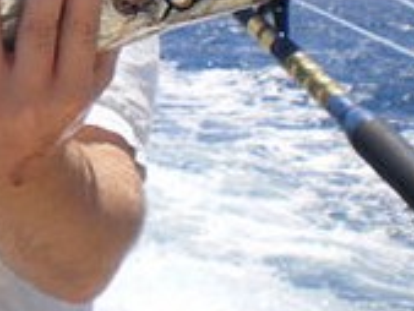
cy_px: -88
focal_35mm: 134
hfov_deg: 14.2
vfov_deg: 10.8
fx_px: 1604
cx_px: -115
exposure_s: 1/500
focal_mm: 6.3
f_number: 4.6
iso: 50
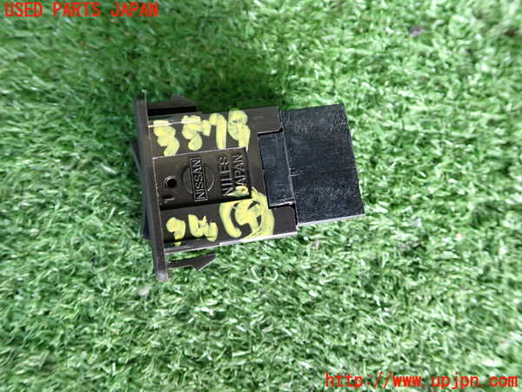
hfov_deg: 60.0
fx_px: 452
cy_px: 196
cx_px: 261
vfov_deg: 46.8
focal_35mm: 30
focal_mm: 5.4
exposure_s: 1/30
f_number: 2.3
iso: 250
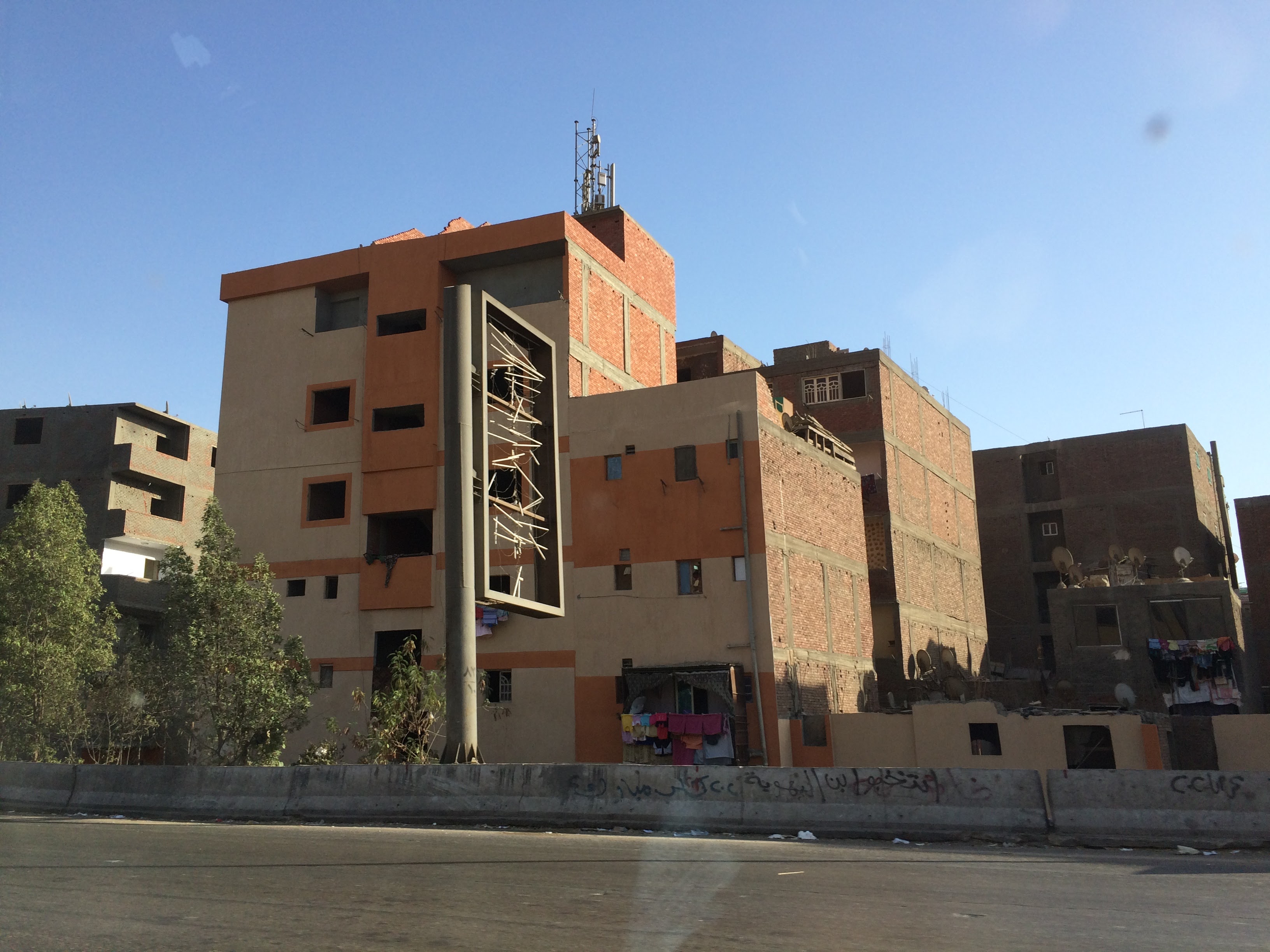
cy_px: 476
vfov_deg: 48.2
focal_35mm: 29
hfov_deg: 61.7
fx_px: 1064
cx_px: 635
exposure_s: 1/1208
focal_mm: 4.15
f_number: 2.2
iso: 32
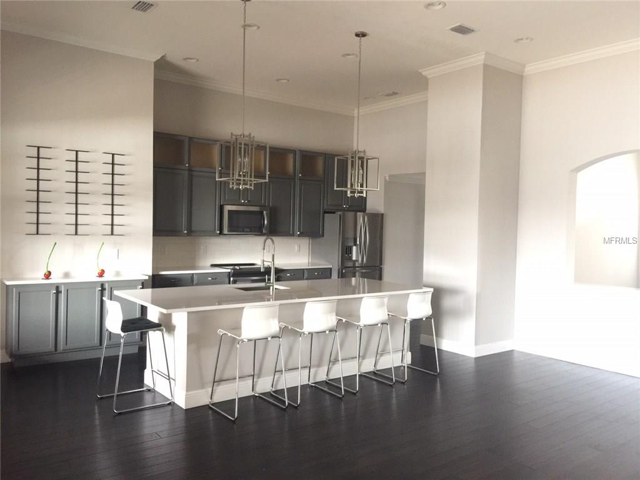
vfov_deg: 48.2
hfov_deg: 61.7
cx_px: 320
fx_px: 536
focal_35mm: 29
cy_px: 240
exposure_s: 1/4
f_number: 2.2
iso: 100
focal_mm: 4.15
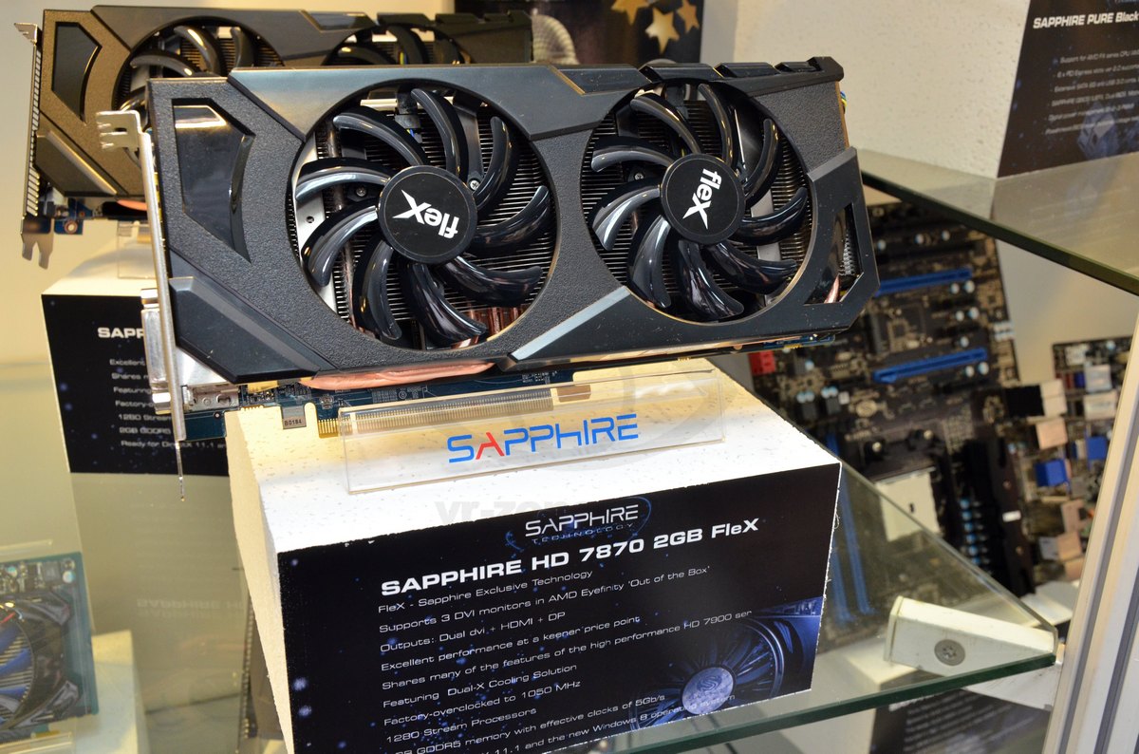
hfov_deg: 51.4
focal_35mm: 38
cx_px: 570
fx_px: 1184
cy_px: 377
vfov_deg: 35.3
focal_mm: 25
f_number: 8
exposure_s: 1/60
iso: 1600
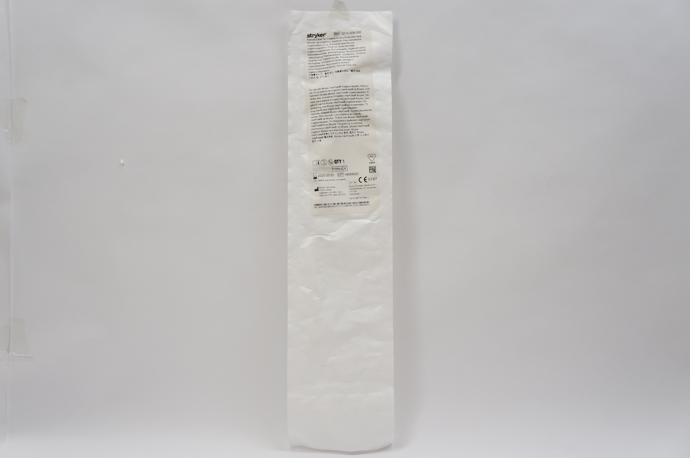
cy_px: 229
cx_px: 345
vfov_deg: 32.9
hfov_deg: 48.0
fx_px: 775
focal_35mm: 40
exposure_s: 1/125
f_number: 5.6
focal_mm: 27
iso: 400
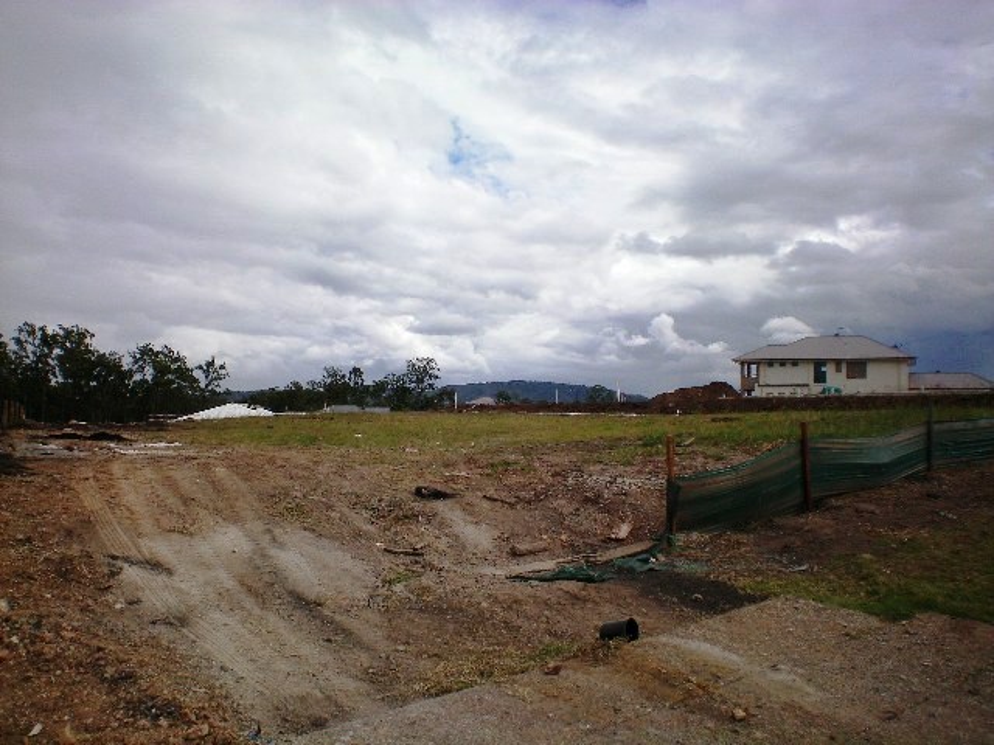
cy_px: 372
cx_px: 497
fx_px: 1091
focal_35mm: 38
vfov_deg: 37.7
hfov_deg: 49.0
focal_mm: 6.3
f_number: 4.6
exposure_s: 1/1000
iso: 64
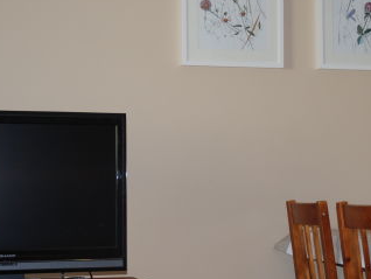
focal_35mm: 105
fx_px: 1128
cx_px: 290
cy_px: 182
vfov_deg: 14.1
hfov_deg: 18.5
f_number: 4
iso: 200
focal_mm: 31
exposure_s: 1/60
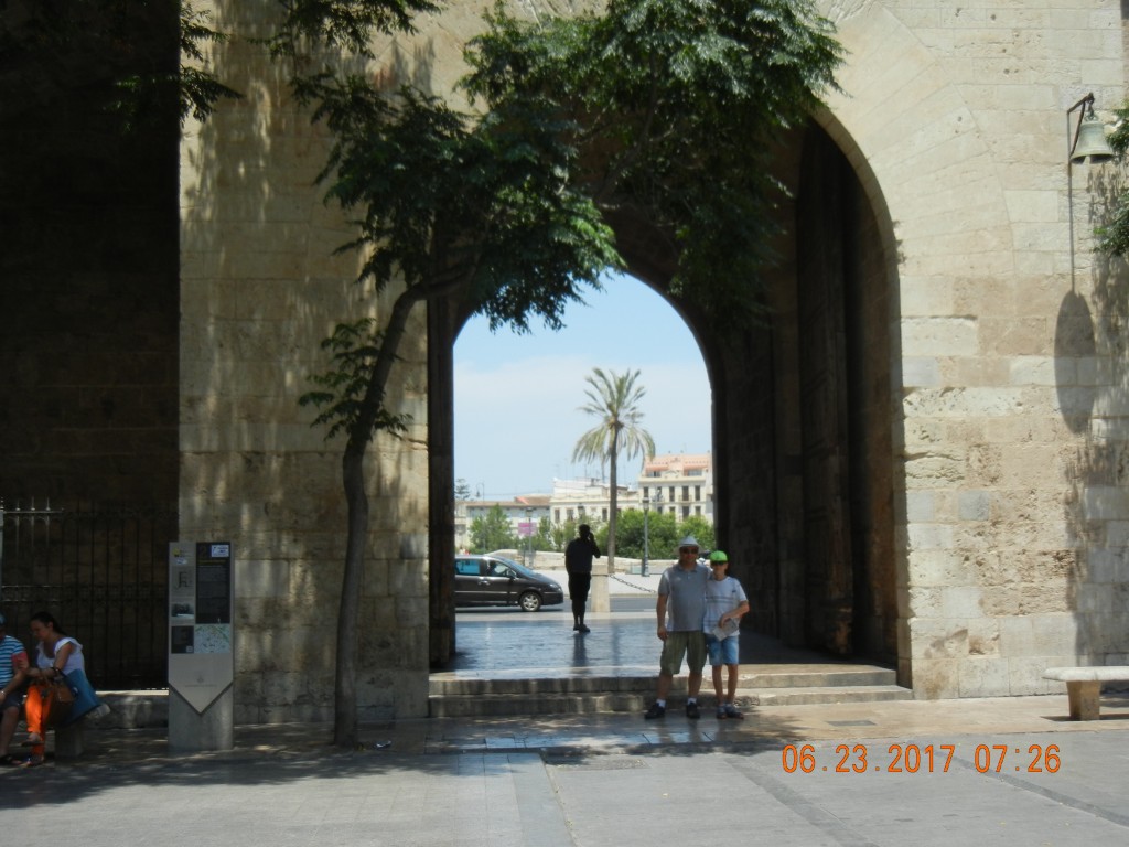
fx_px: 1696
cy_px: 424
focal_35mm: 52
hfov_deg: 36.8
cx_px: 564
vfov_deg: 28.0
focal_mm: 9.3
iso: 160
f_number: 3.9
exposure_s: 1/980
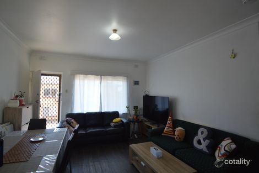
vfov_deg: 69.6
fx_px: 124
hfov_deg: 92.5
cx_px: 130
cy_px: 86
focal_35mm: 17
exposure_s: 1/100
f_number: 5.6
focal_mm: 11.5
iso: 400
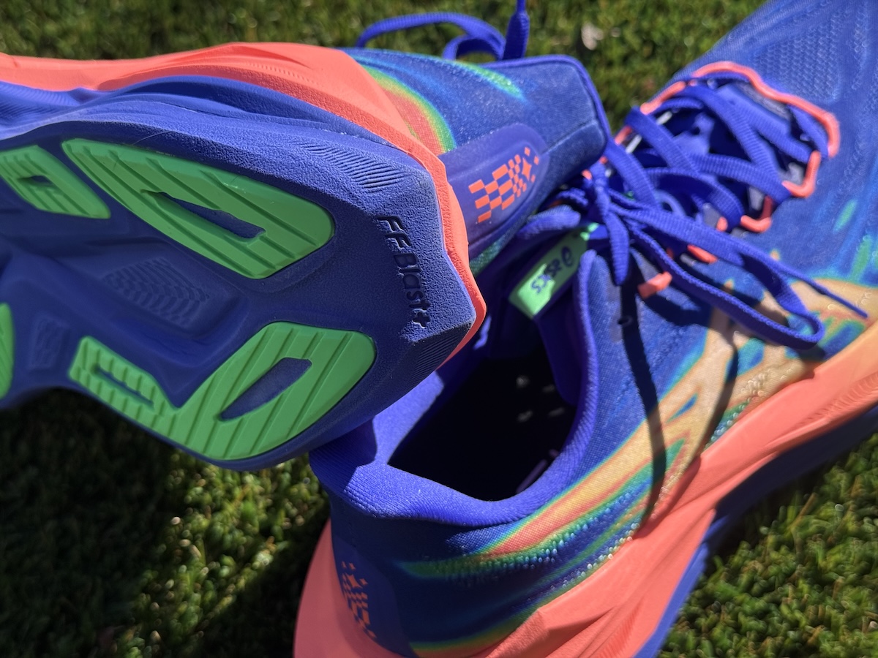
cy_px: 329
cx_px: 439
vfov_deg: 30.3
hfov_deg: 39.7
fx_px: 1217
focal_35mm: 48
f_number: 1.78
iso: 64
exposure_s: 1/3096
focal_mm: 6.76
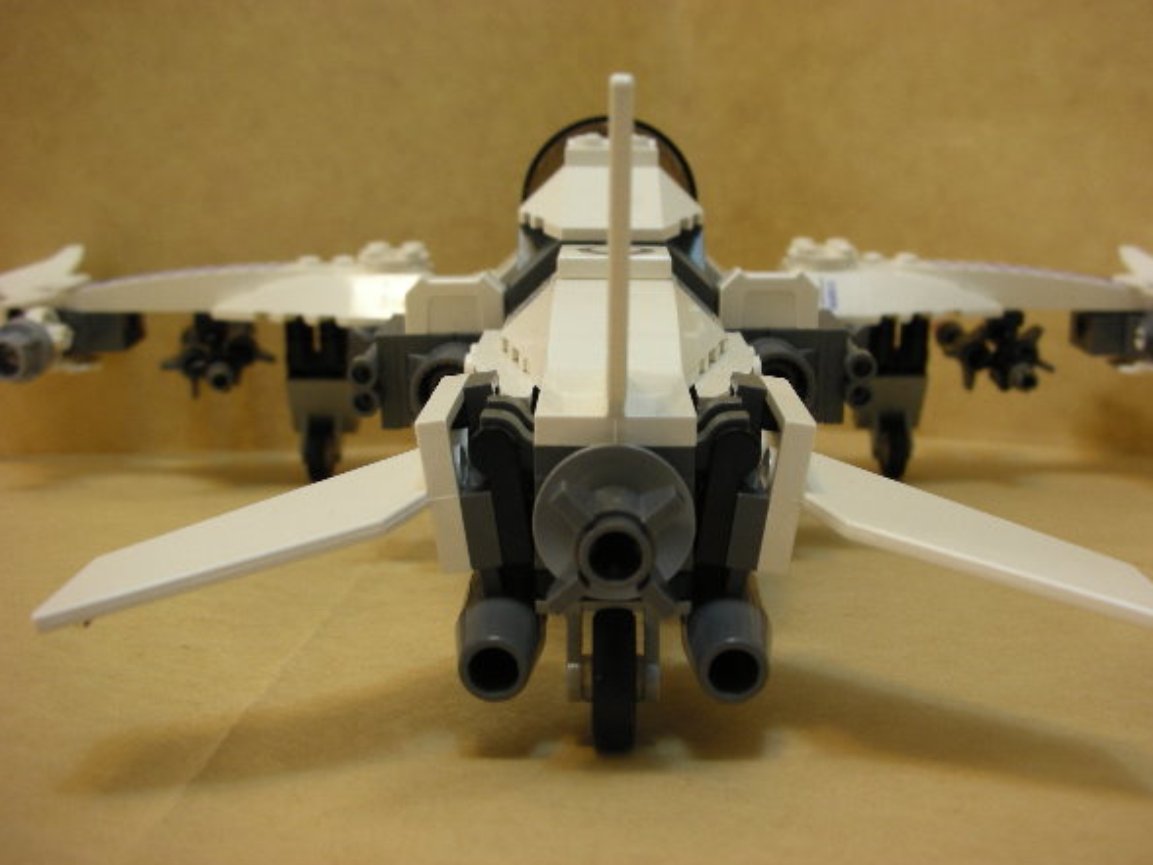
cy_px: 405
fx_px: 1266
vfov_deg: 37.7
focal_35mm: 38
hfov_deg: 49.0
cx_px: 593
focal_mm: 5.8
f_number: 3
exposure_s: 1/4.1
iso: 82
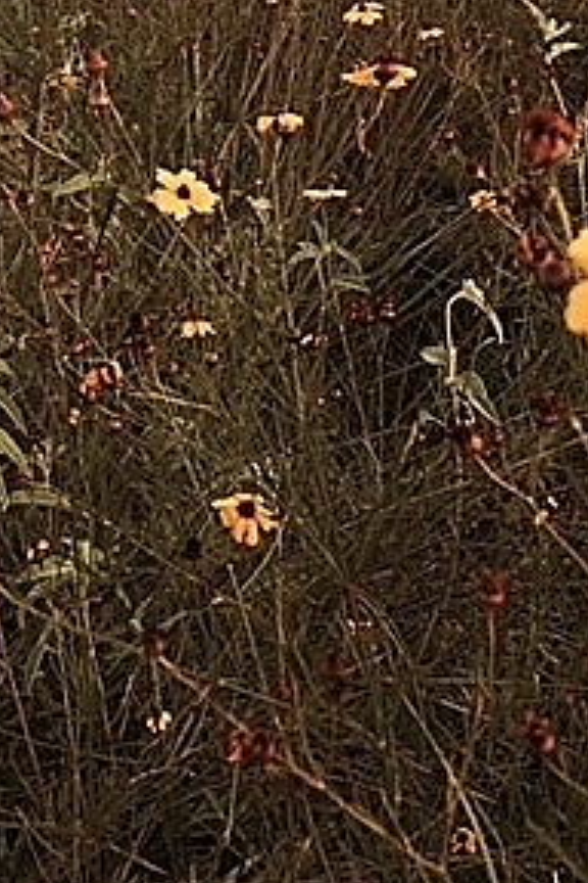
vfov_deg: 28.4
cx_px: 312
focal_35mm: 67
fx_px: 1641
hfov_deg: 20.3
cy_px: 18
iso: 32
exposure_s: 1/380
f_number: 2.2
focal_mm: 4.15
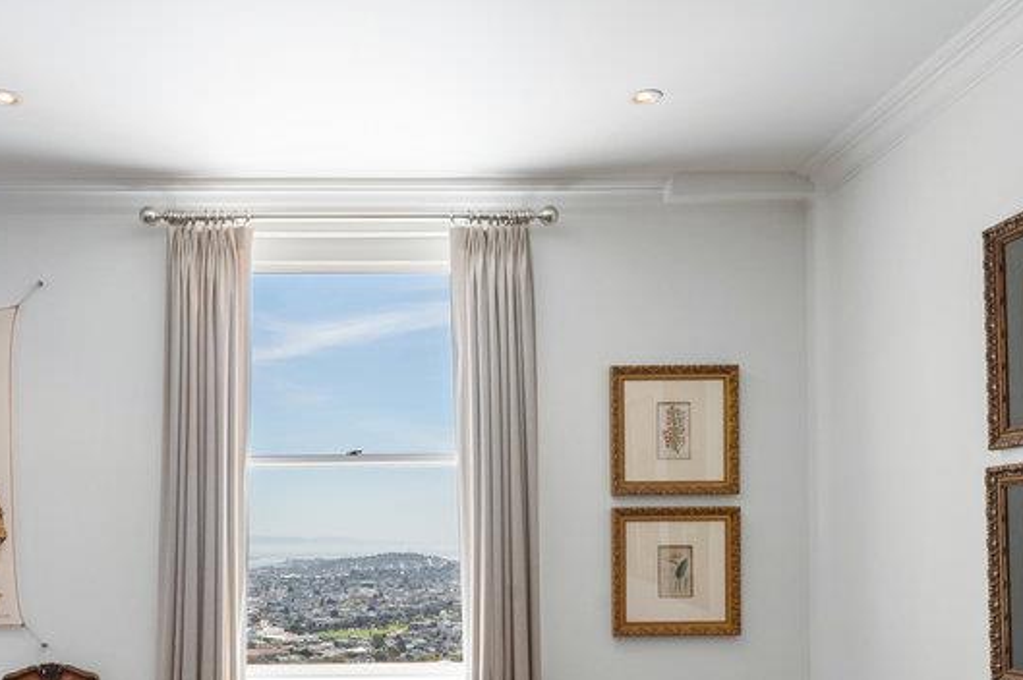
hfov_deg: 55.0
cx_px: 364
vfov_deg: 35.6
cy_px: 659
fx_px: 966
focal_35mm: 34
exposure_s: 1/30
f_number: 11
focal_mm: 15
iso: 400
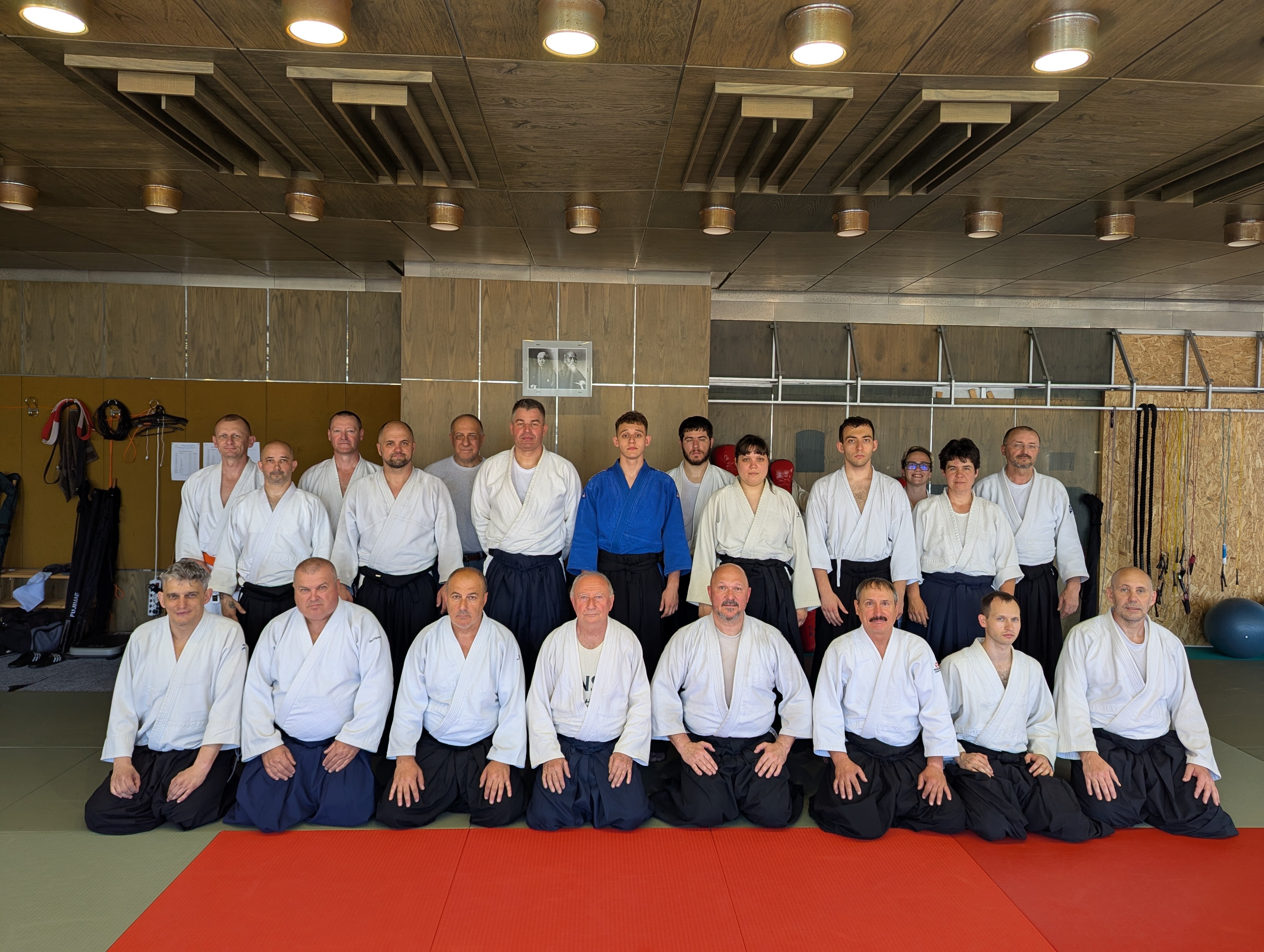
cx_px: 632
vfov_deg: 56.9
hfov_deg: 71.5
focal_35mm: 24
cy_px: 476
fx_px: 878
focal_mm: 6.81
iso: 38
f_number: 1.85
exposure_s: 1/41.9
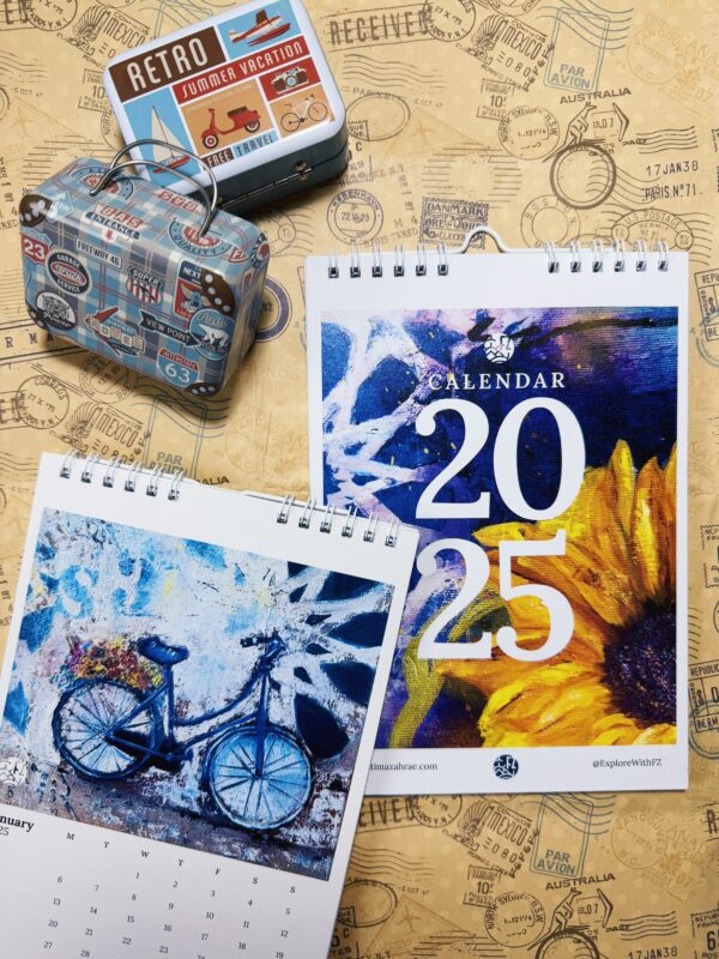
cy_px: 480
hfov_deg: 56.8
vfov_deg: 71.6
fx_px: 665
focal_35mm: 24
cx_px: 360
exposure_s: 1/146
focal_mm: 6.76
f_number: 1.78
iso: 64
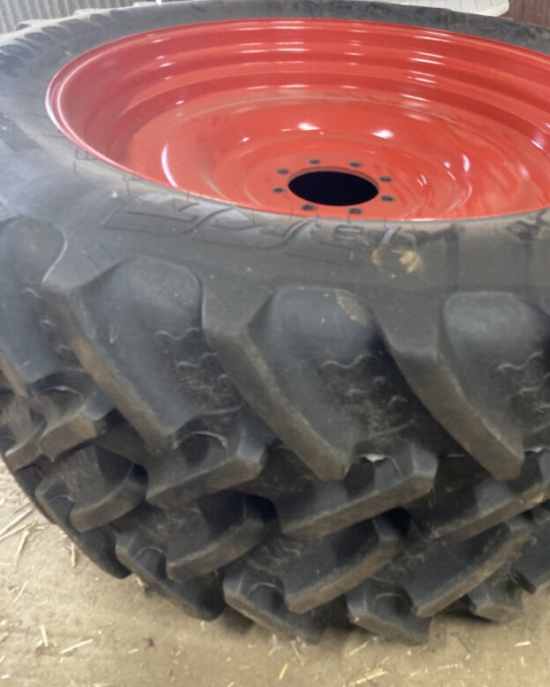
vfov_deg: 58.8
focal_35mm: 30
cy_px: 336
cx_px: 282
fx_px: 610
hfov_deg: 48.5
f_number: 1.8
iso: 400
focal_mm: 3.99
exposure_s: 1/32
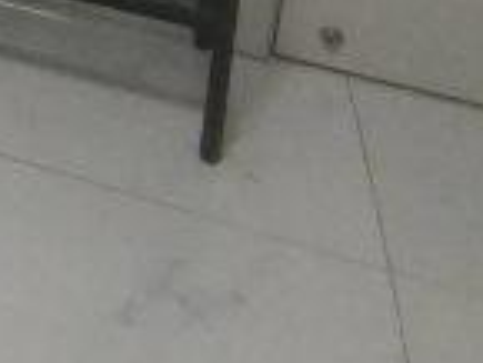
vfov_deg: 12.7
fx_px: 1313
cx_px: -680
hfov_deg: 14.2
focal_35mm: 94
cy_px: -470
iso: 250
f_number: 2.2
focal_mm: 2.26
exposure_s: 1/33.3
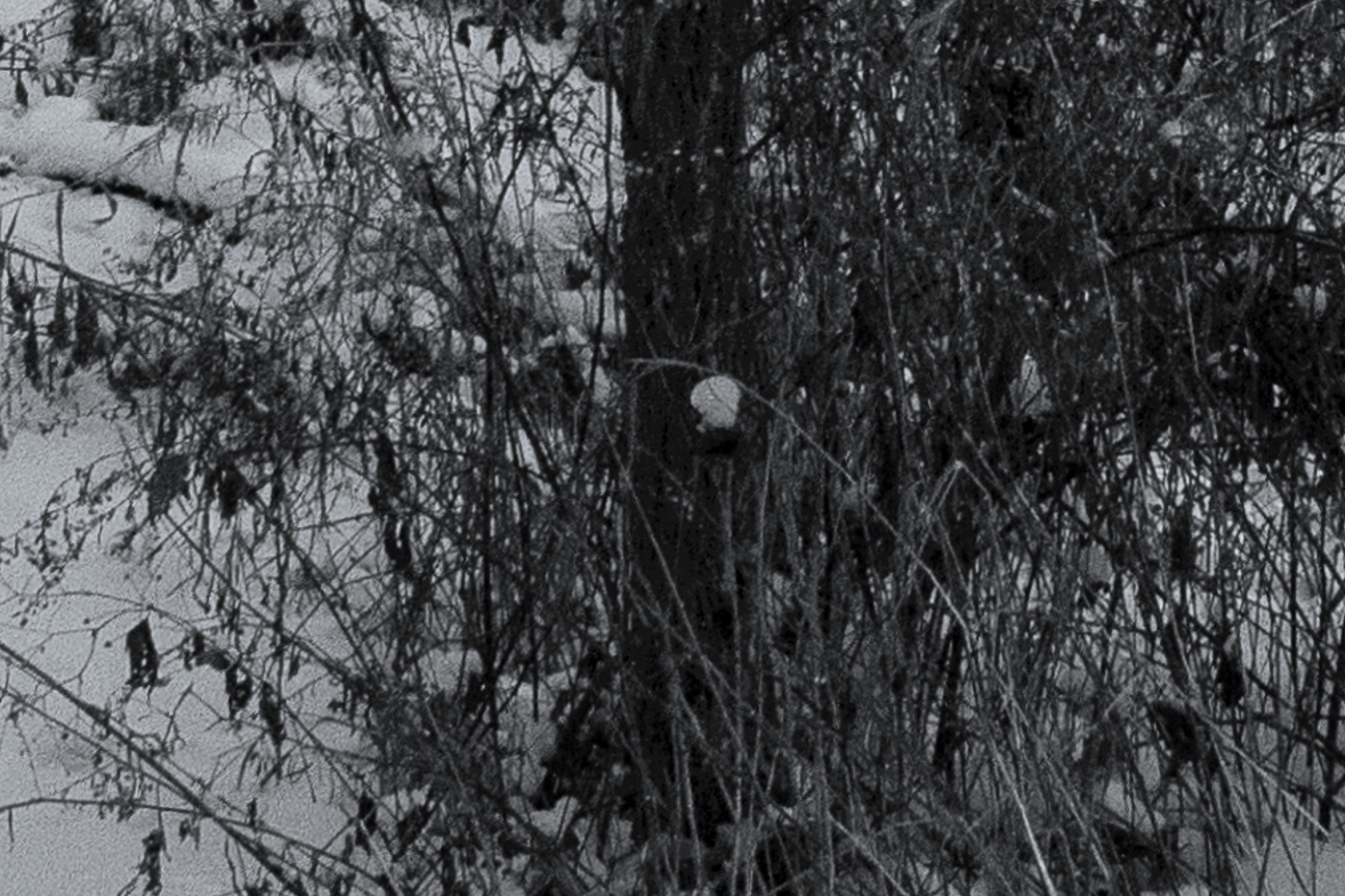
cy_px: -1041
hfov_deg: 15.5
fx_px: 4856
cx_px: 1324
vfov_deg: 9.6
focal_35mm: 130
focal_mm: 8.8
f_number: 7.1
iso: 800
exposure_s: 1/1600
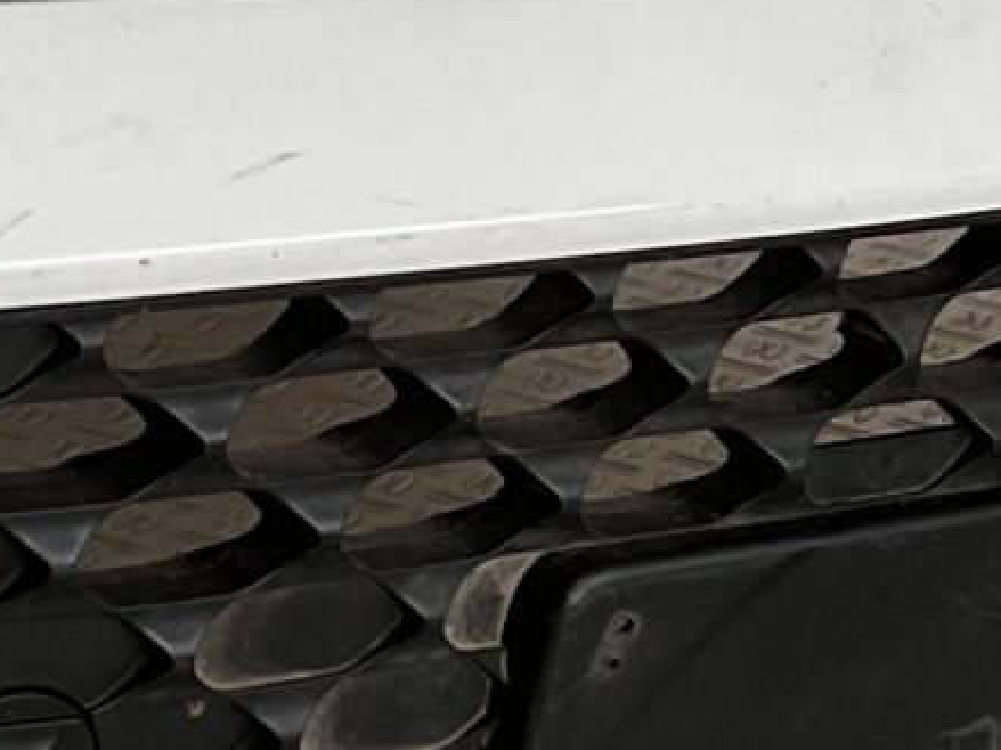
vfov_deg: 8.8
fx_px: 4886
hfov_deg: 11.2
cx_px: -536
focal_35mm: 169
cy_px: 549
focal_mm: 3
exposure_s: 1/120
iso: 32
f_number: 1.8
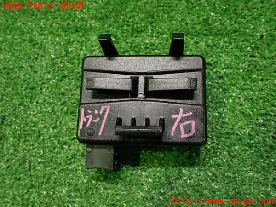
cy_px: 104
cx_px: 138
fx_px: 239
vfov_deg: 46.8
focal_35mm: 30
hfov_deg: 60.0
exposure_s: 1/60
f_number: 2.3
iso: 800
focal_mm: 5.4
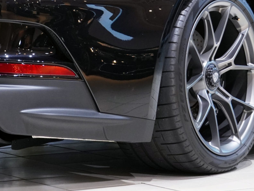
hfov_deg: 12.8
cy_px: -22
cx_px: 97
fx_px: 1134
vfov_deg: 9.5
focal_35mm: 155
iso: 1000
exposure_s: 1/50
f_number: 4.5
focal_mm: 33
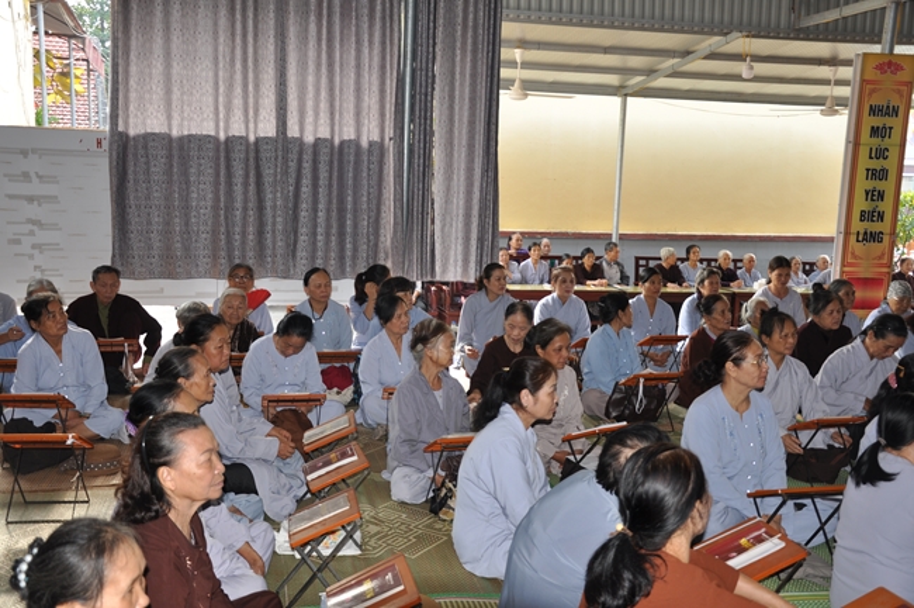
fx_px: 951
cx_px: 457
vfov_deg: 35.4
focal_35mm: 38
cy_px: 304
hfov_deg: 51.3
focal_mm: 25
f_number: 4
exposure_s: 1/60
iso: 200
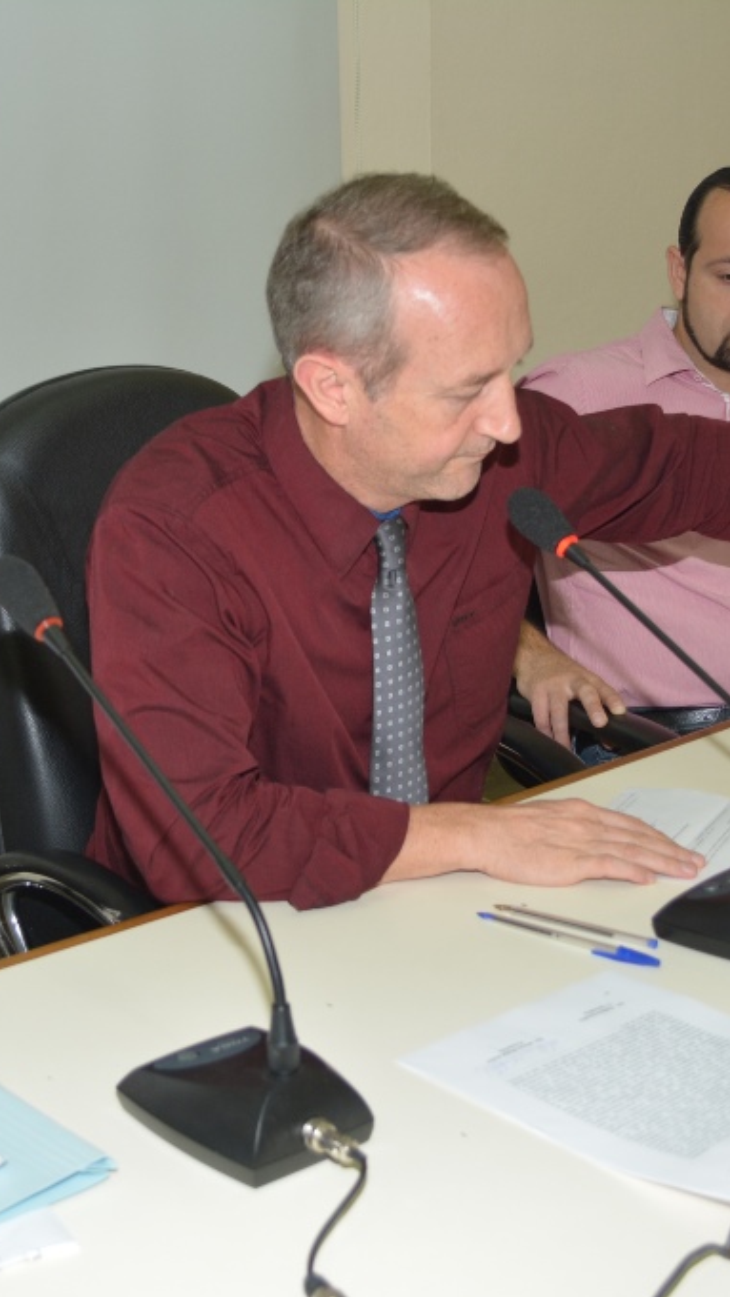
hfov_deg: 23.0
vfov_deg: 39.9
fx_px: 1790
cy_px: 648
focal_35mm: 52
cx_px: 246
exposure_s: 1/60
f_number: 4
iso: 400
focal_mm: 22
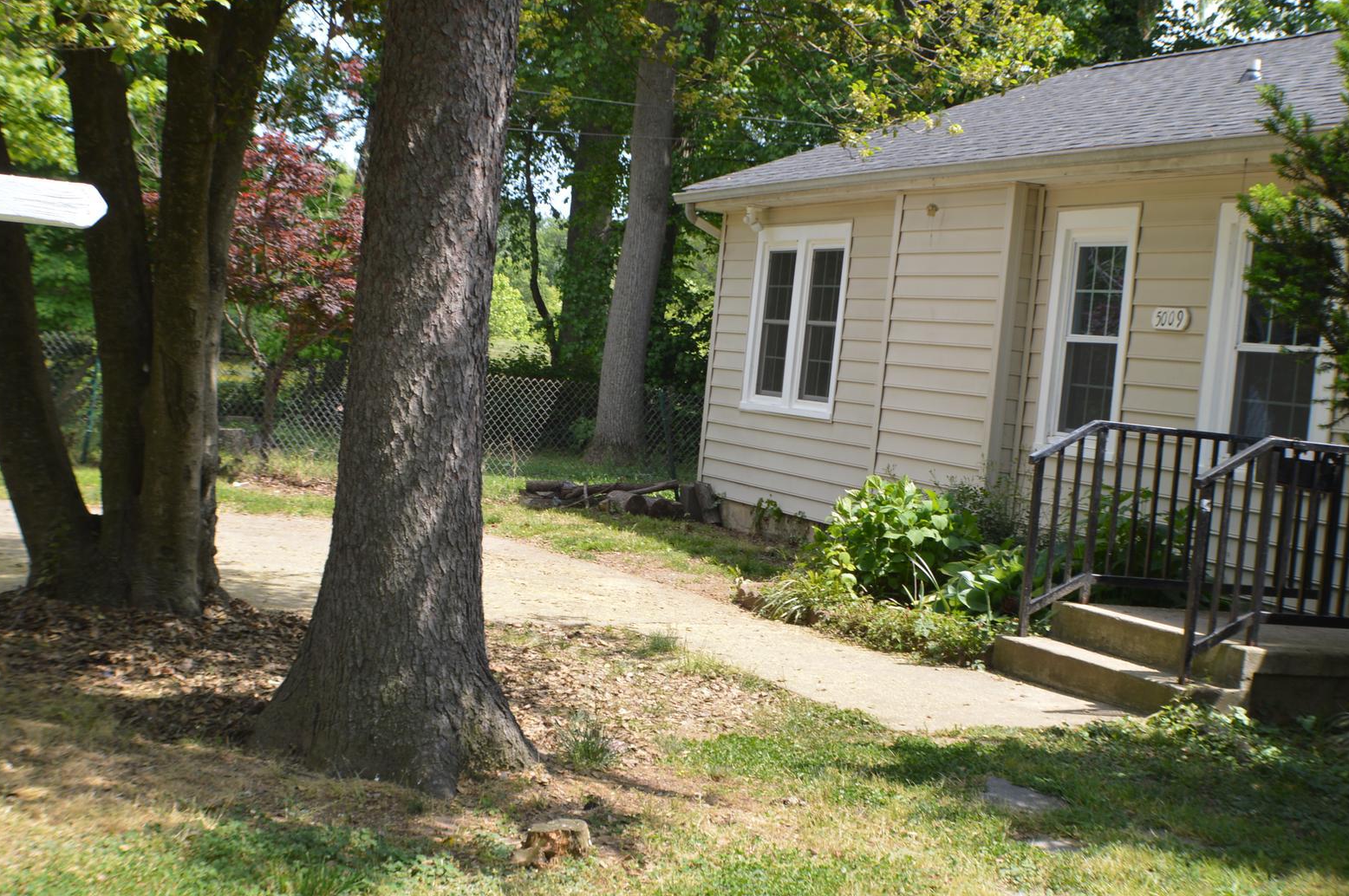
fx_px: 2807
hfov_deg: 27.0
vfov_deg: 18.1
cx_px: 658
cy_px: 404
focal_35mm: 75
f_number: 5.6
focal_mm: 38
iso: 110
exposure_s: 1/125
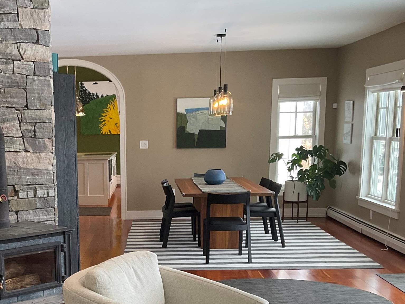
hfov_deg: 32.6
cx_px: 102
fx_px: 679
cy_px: 259
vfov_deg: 24.7
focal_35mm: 58
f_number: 1.8
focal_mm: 3
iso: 50
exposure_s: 1/60
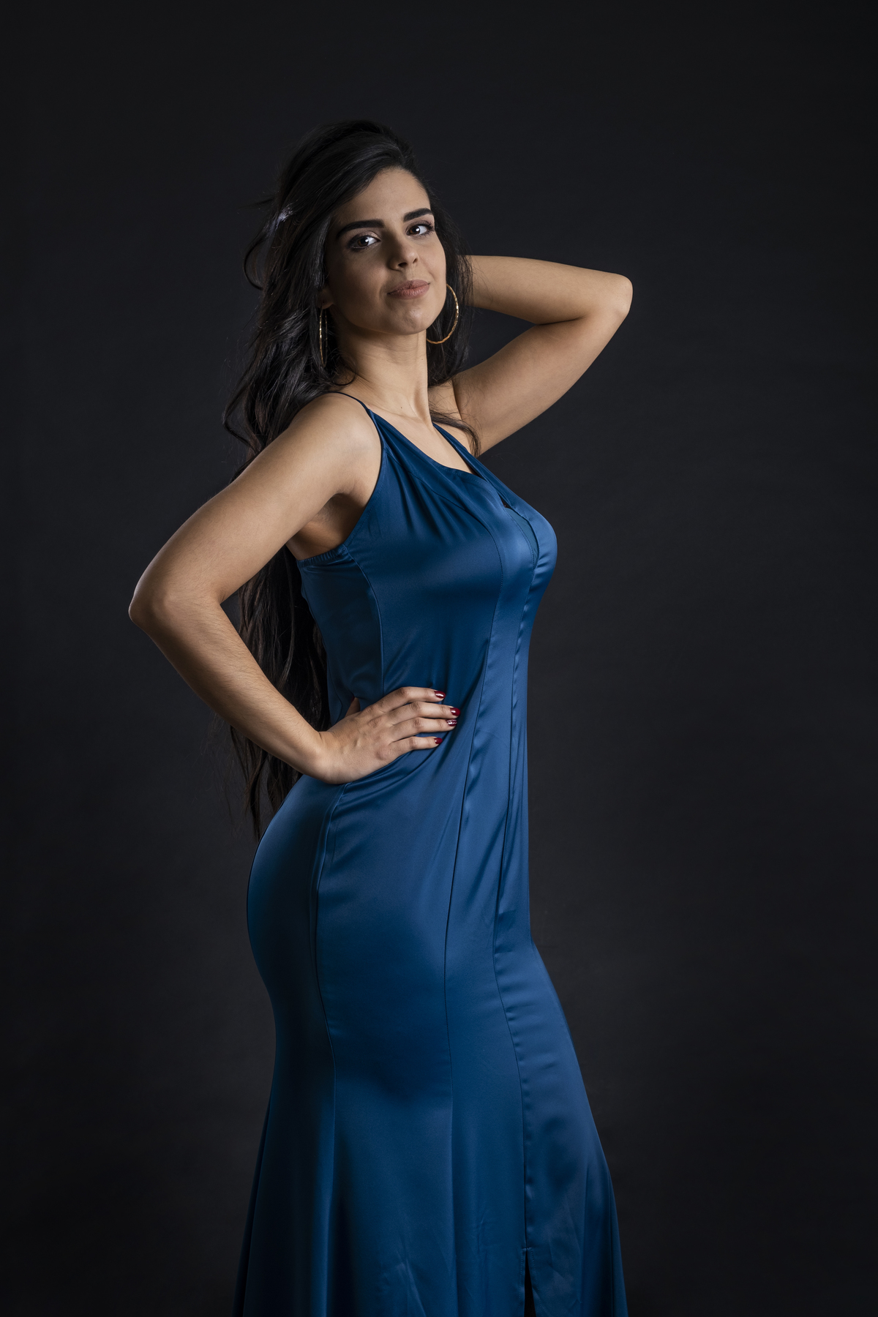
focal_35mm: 84
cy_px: 658
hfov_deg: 16.3
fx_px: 3073
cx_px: 439
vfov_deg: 24.2
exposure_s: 1/250
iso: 160
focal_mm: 56
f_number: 8
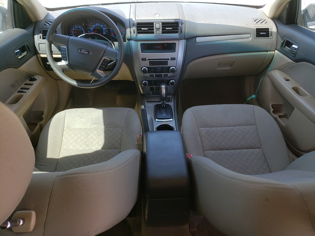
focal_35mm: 26
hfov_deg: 67.3
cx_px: 158
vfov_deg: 53.1
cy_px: 118
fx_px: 237
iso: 50
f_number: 1.5
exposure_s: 1/263
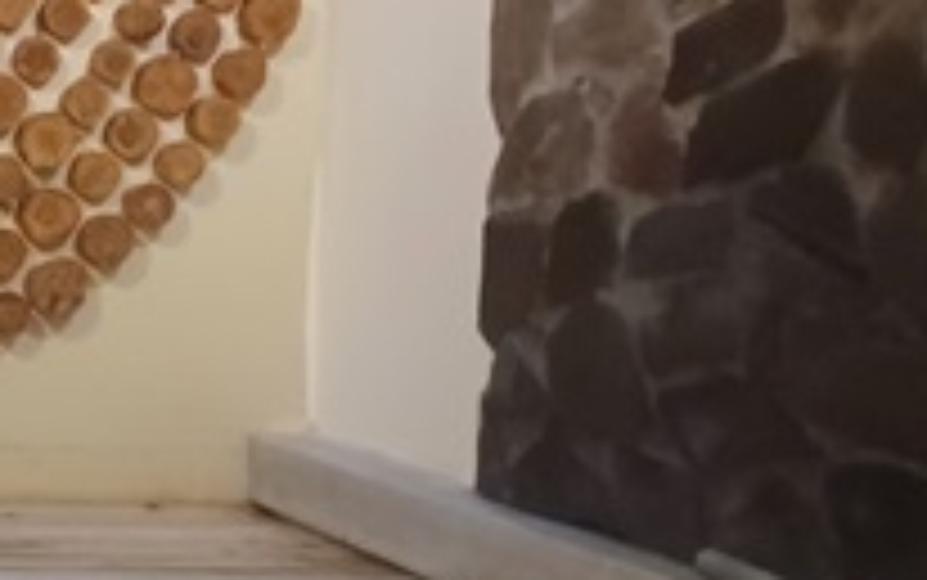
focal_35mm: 77
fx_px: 1946
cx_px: -328
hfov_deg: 23.2
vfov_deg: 16.9
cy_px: 216
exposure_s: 1/10
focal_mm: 4.6
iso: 5000
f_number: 1.8
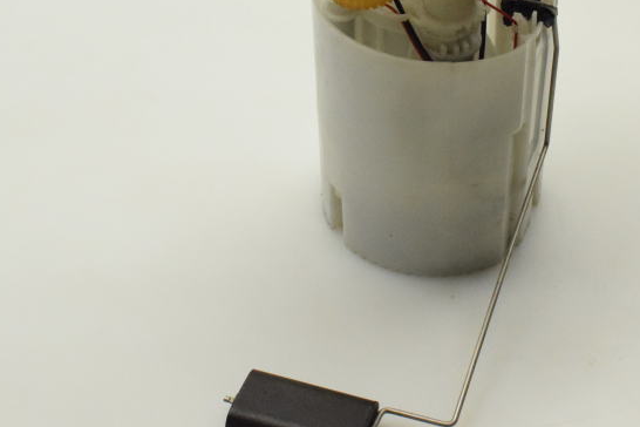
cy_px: 106
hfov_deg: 22.5
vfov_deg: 15.1
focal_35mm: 90
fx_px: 1600
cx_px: 422
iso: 6400
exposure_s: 1/1000
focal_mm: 32
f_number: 13
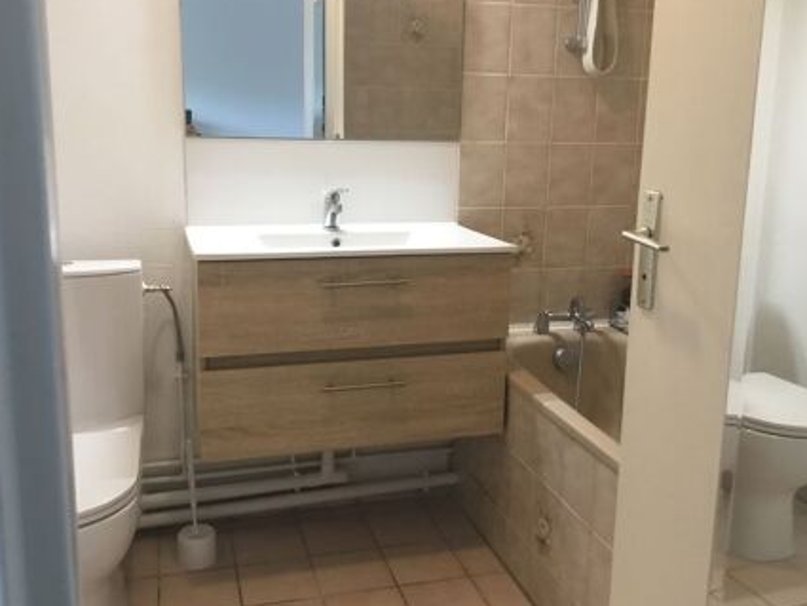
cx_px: 401
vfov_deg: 40.7
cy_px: 283
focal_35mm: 35
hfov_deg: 52.6
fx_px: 816
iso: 160
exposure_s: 1/33
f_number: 2.4
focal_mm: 3.3
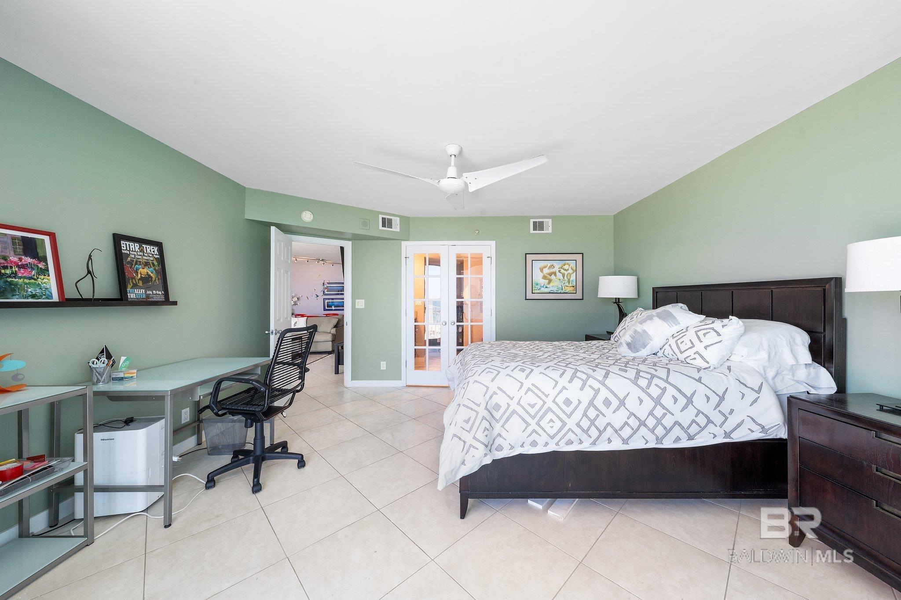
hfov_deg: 108.3
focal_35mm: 13
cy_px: 300
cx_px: 450
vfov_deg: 85.4
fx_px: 325
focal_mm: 13
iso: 500
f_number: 10
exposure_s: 1/8
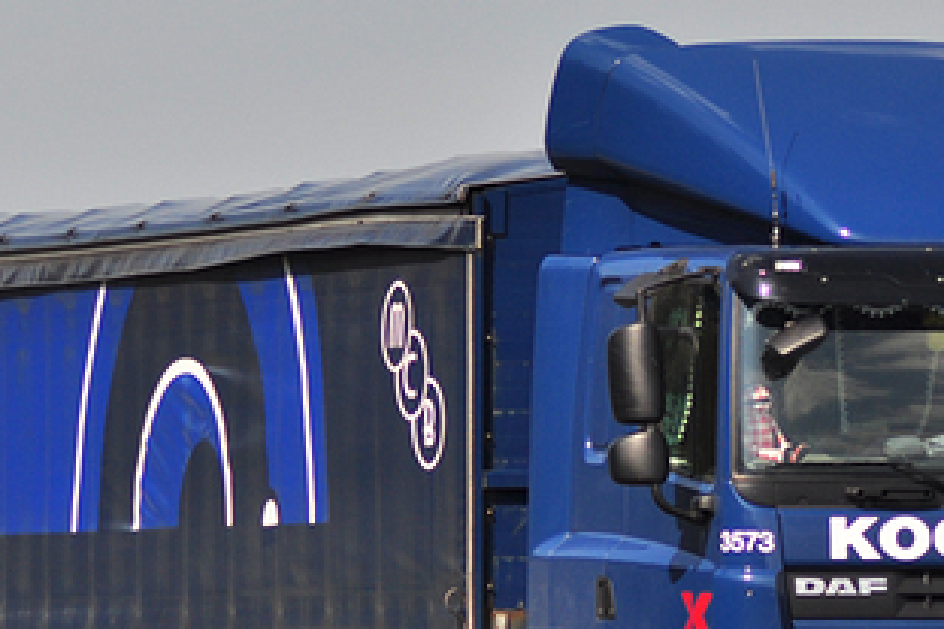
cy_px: 416
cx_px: 460
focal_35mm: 577
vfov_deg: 2.4
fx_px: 15129
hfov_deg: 3.6
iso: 200
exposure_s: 1/2000
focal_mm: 150
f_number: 5
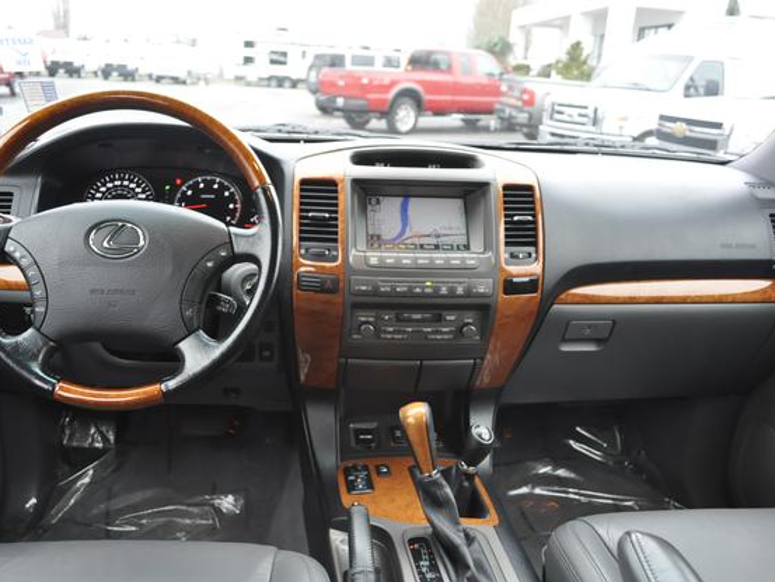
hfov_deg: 59.7
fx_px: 672
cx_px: 334
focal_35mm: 30
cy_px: 287
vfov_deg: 46.8
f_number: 4
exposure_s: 1/60
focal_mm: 18
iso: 800
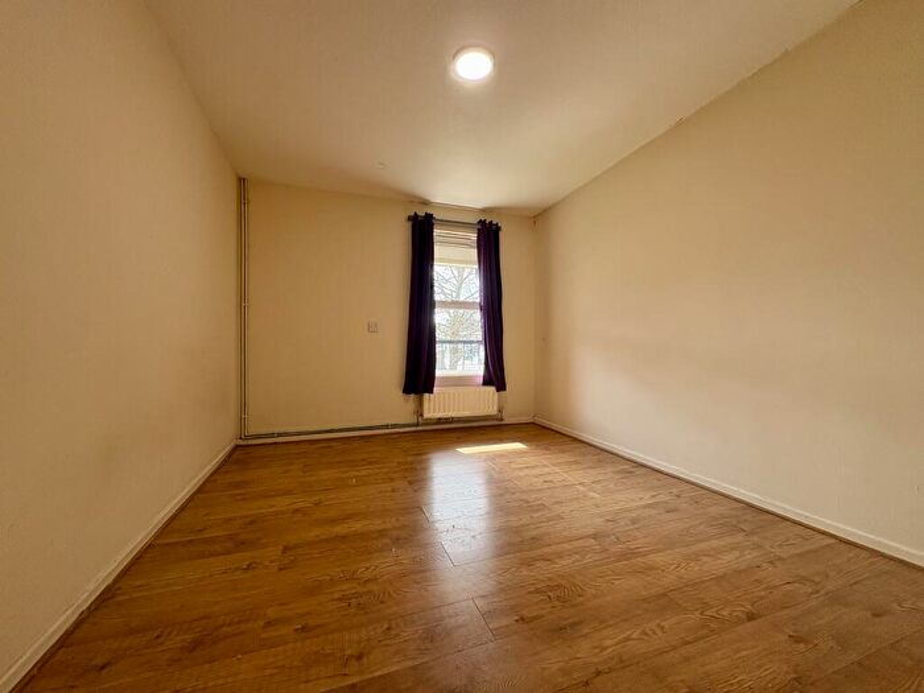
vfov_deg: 85.7
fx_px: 374
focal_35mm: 14
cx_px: 462
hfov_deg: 102.1
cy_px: 346
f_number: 2.2
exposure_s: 1/128
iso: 80
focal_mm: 2.22
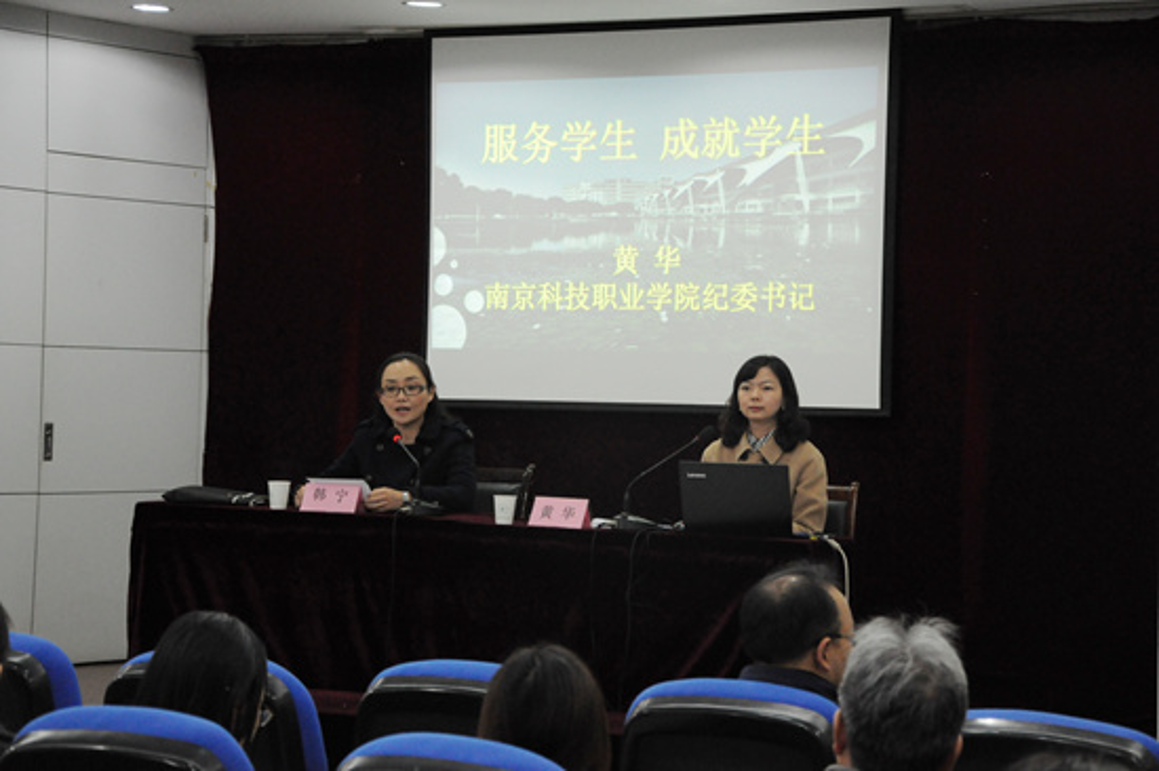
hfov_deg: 23.4
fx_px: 2799
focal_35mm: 87
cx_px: 580
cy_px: 386
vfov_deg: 15.7
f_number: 5
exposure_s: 1/60
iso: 2200
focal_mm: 58
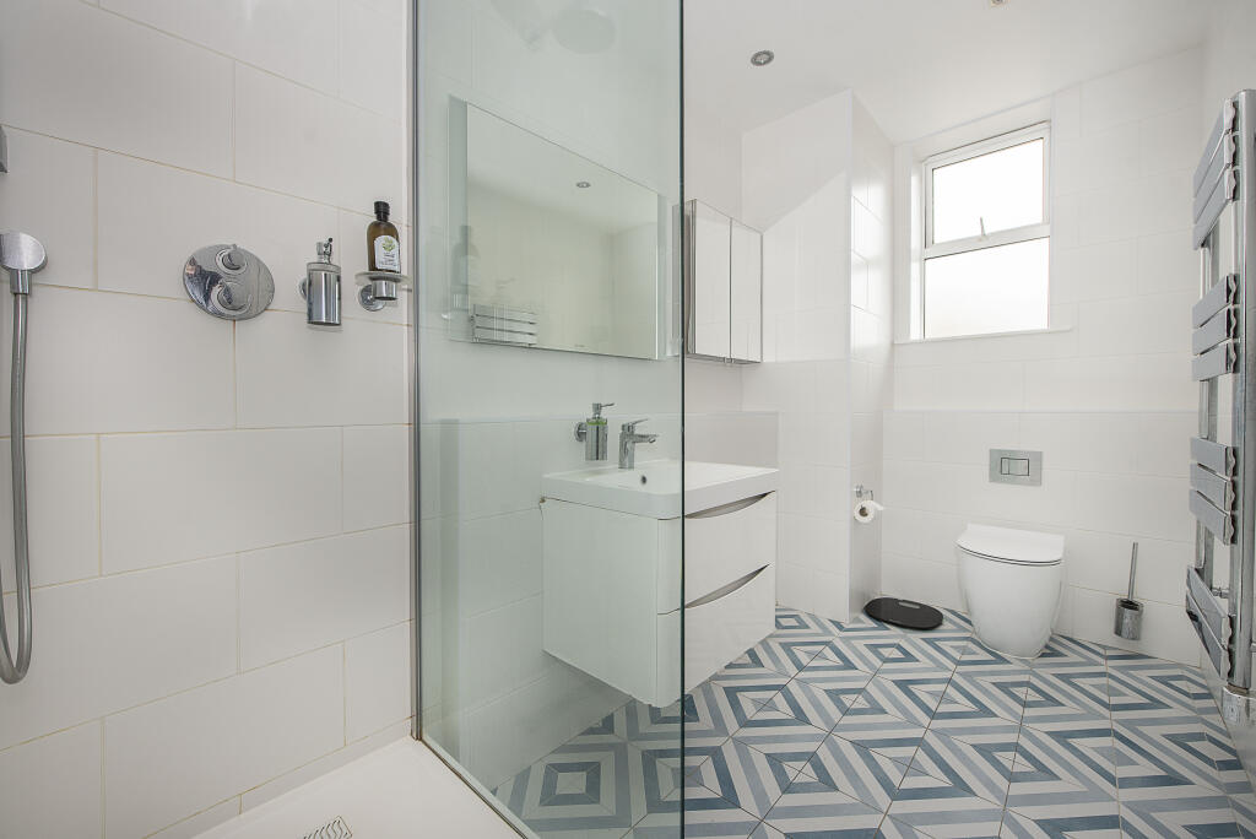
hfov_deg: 104.2
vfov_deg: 81.3
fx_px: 489
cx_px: 628
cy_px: 420
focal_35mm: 14
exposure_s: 1/100
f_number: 6.3
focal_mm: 14
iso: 320
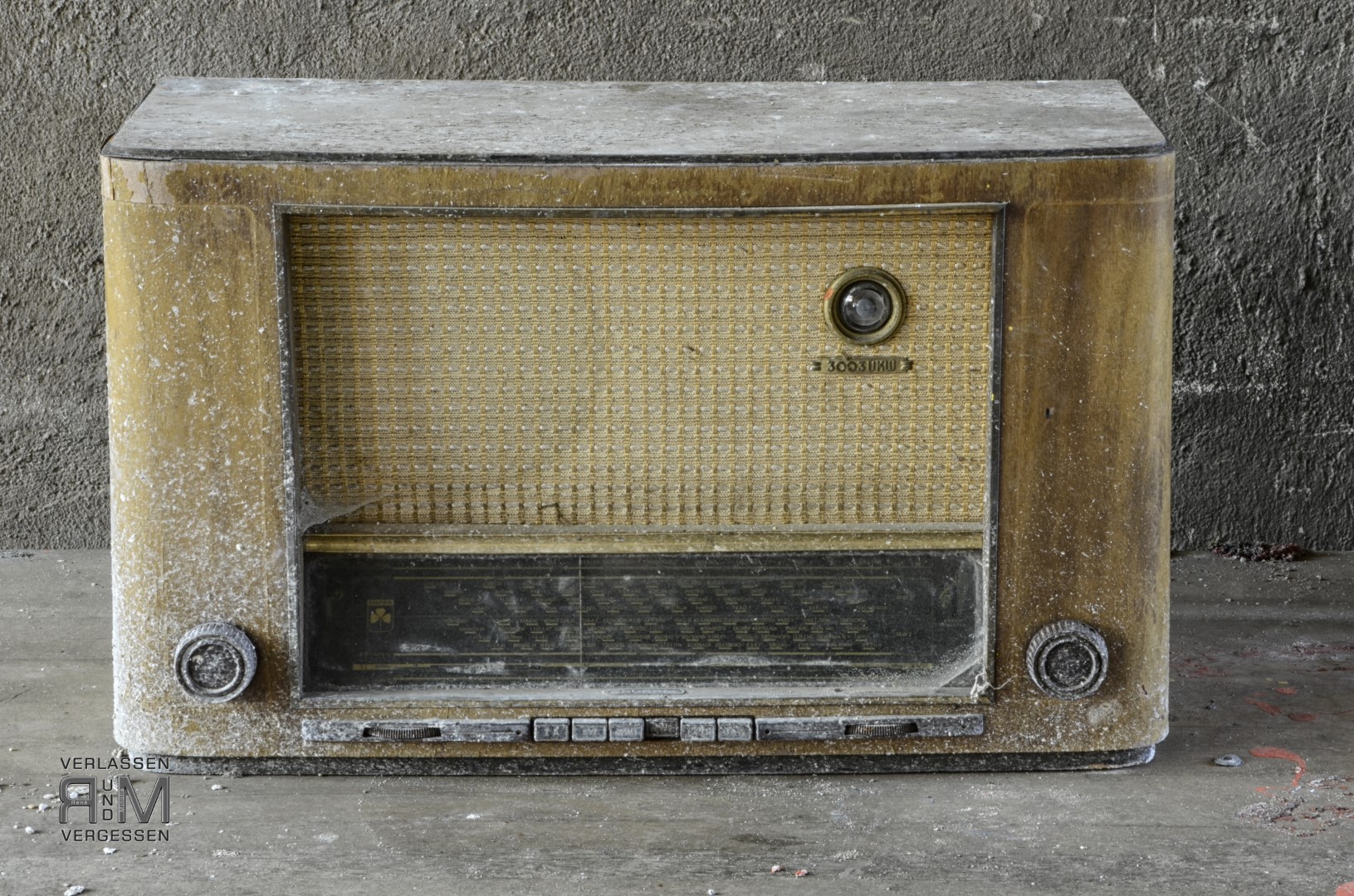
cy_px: 448
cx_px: 677
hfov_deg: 22.7
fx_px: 3378
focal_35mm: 90
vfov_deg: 15.1
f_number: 25
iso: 200
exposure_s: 2.5
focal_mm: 60
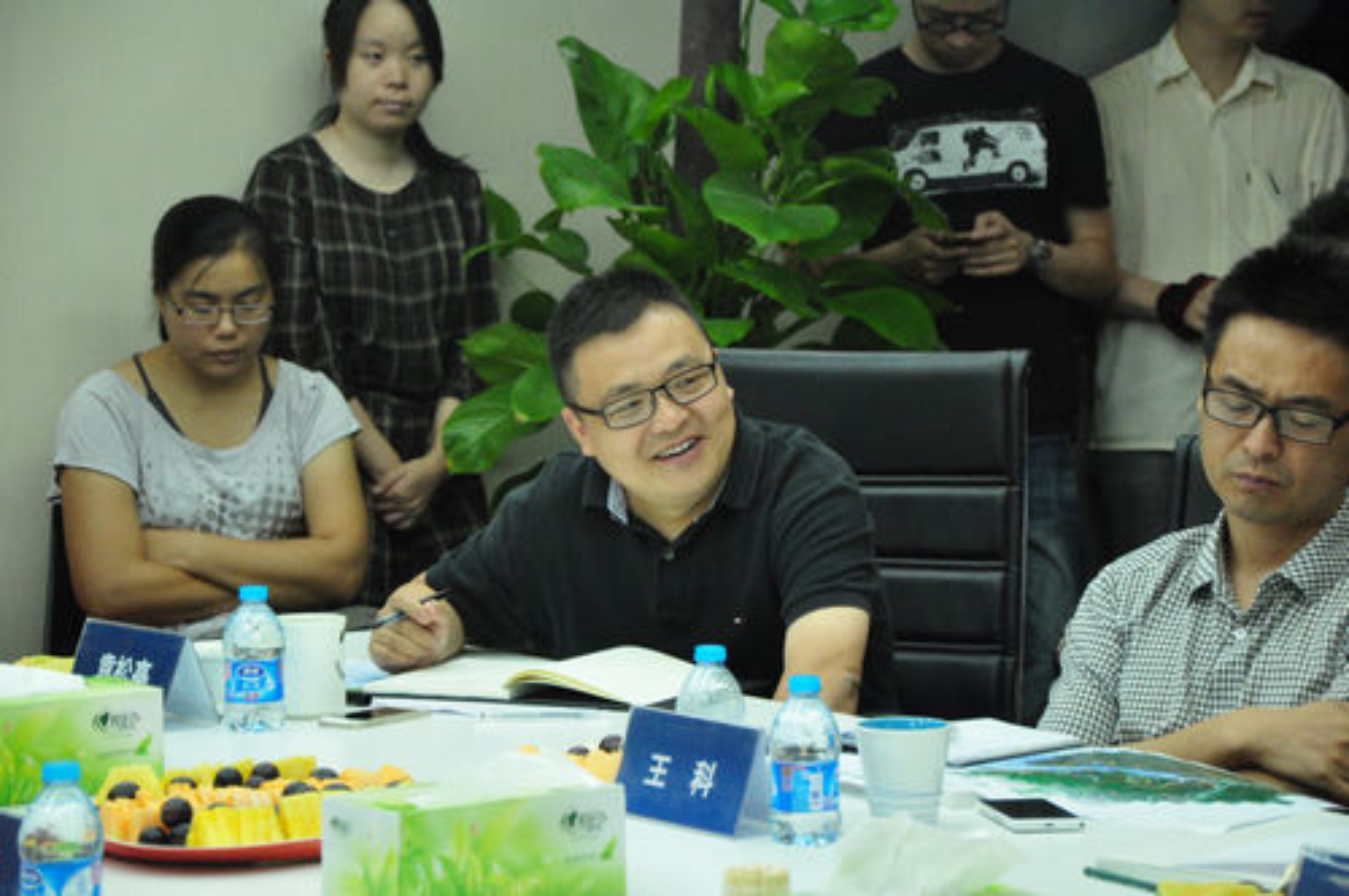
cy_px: 448
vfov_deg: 10.1
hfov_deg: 15.2
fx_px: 5052
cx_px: 674
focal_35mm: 135
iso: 3200
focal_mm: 90
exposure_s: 1/60
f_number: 5.6
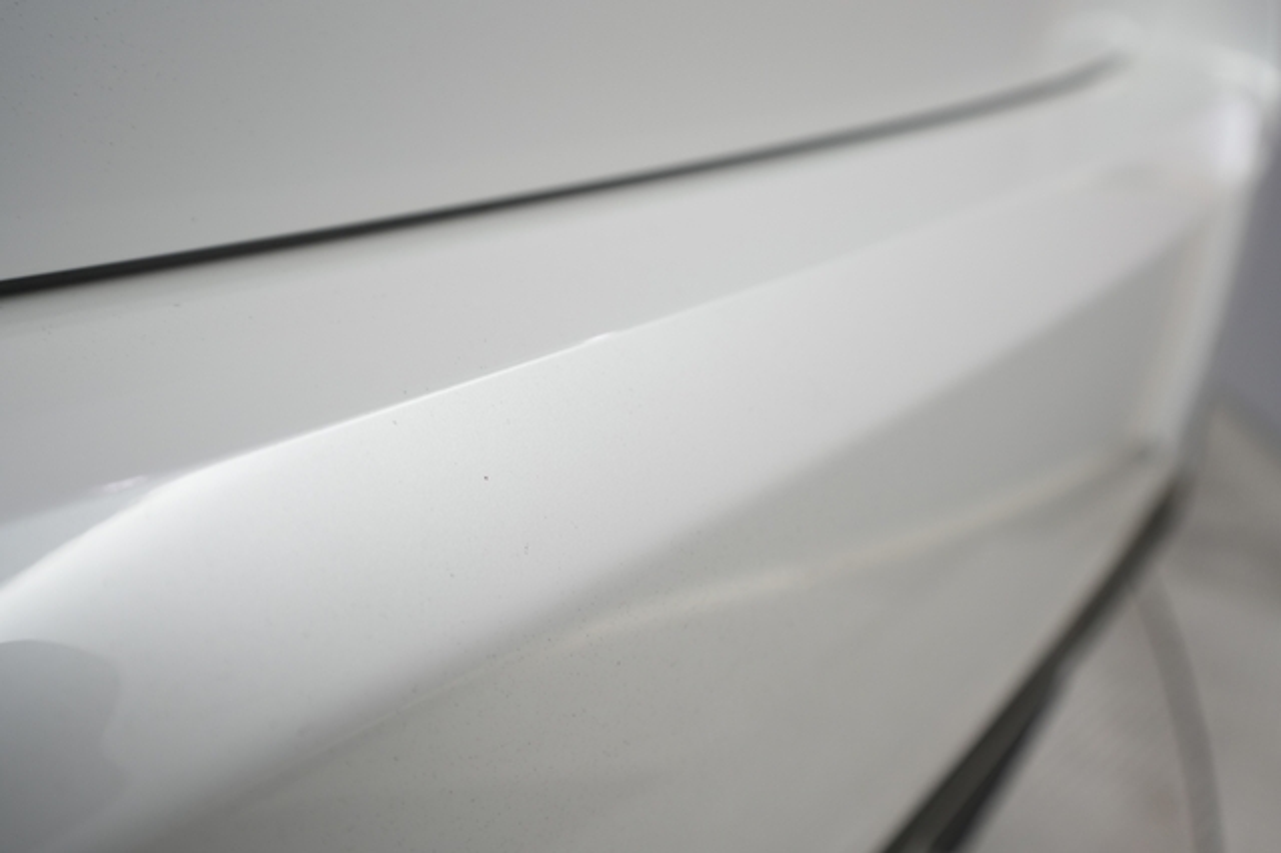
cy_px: 426
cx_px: 640
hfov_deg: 65.5
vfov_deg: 46.4
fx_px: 996
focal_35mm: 28
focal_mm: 28
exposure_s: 1/100
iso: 1000
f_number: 4.5
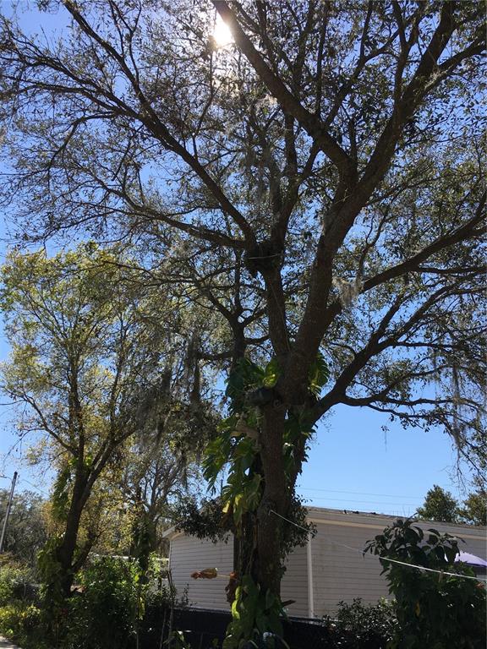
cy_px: 324
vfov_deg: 61.7
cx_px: 244
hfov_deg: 48.2
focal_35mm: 29
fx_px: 544
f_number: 2.2
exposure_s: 1/1603
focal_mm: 4.15
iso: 25
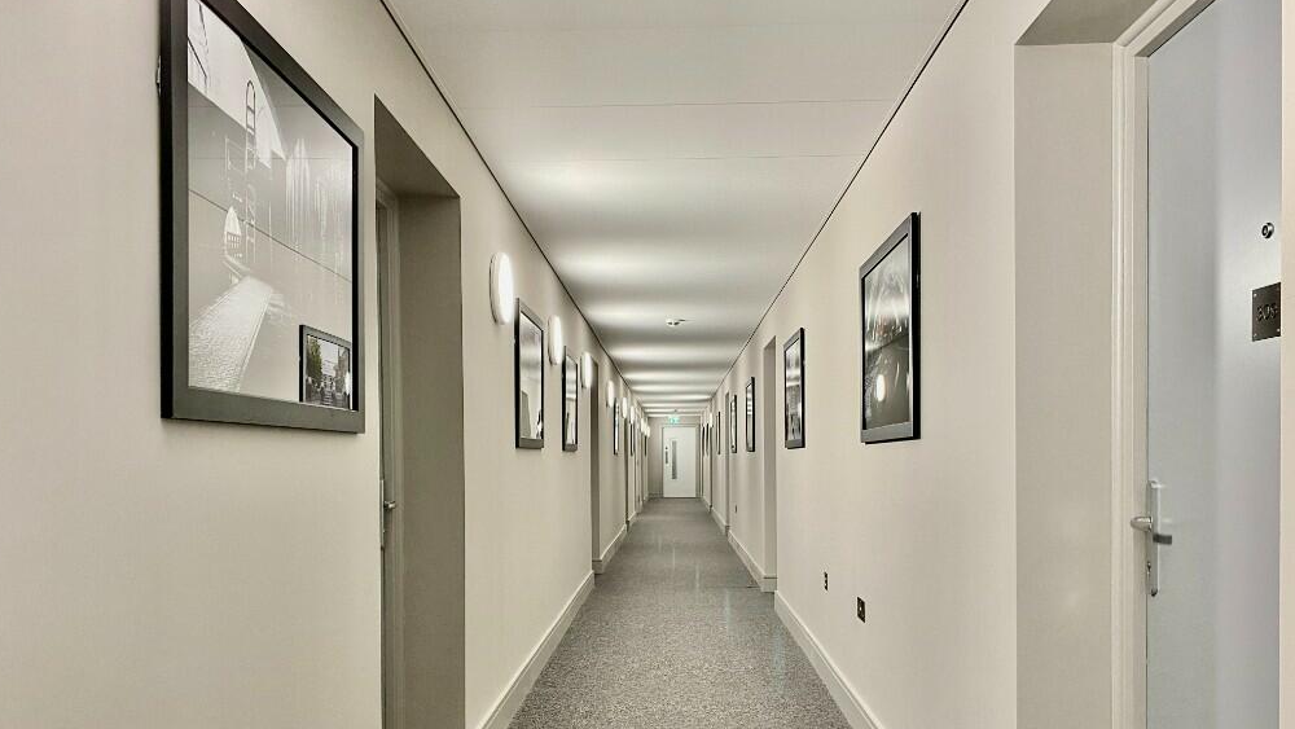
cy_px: 480
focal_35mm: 29
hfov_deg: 66.1
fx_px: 996
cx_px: 644
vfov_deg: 39.8
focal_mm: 4.25
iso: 100
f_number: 1.8
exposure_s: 1/50
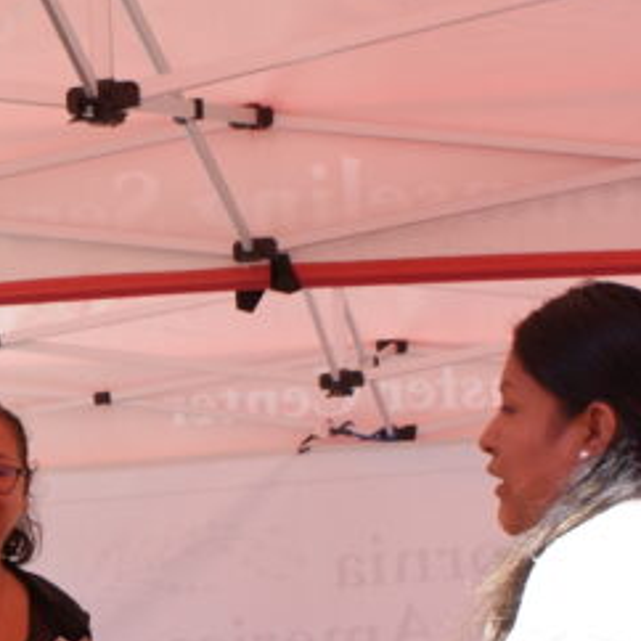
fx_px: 3394
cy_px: 494
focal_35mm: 162
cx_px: -281
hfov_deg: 10.5
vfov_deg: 10.8
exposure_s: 1/80
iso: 100
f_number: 6.3
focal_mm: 30
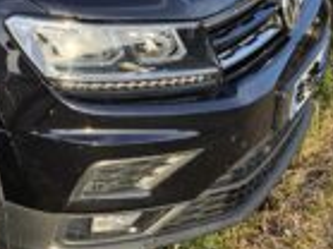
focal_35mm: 85
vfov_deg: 16.5
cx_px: -149
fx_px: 817
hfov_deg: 20.2
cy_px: -61
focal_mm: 5.4
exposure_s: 1/405
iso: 25
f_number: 1.8
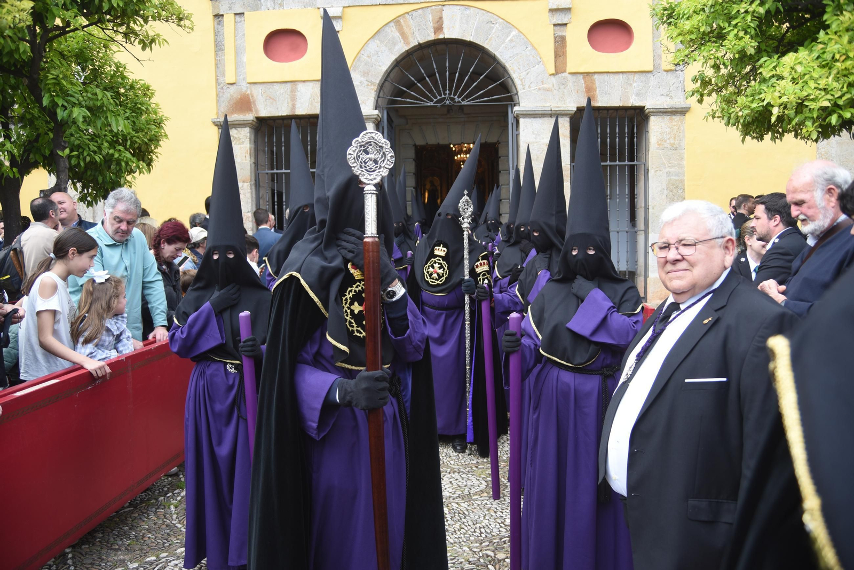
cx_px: 427
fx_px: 688
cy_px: 285
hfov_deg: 63.6
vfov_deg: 45.0
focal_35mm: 29
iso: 160
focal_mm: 29
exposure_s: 1/160
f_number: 5.6
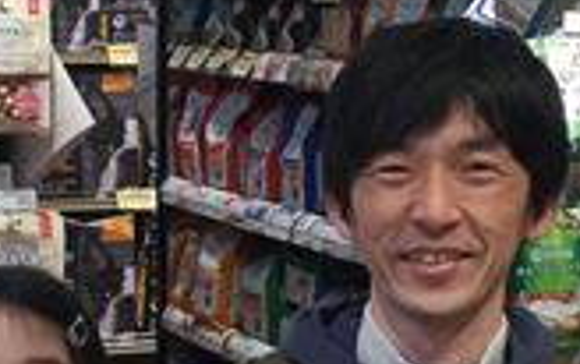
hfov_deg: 17.4
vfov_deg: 10.8
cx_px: 244
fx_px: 1899
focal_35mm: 120
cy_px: 438
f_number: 2.4
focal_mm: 3.3
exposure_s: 1/30
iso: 32
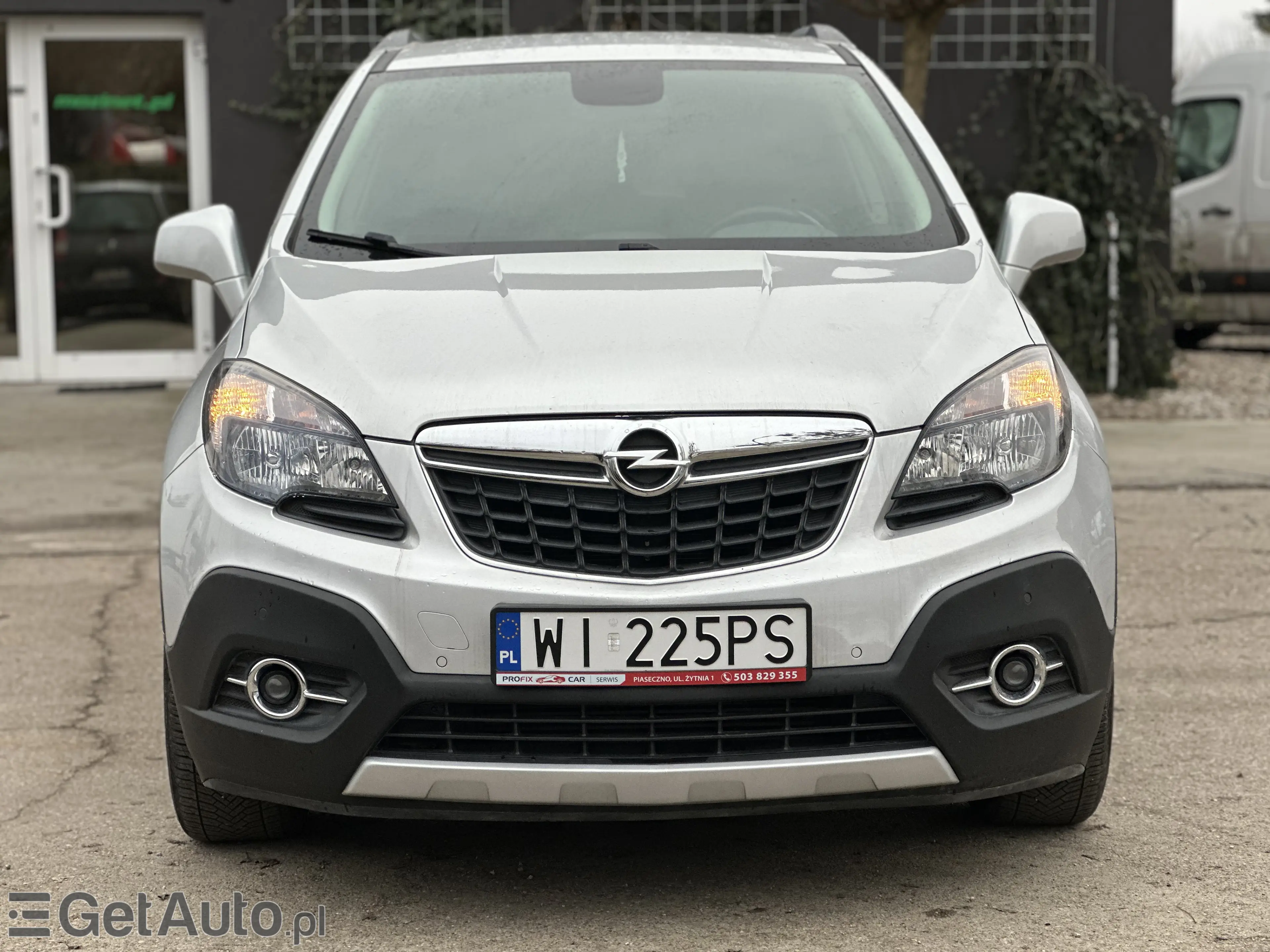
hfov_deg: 25.3
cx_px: 635
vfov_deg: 19.1
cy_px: 476
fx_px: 2825
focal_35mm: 77
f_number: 2.8
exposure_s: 1/121
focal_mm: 9
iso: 50
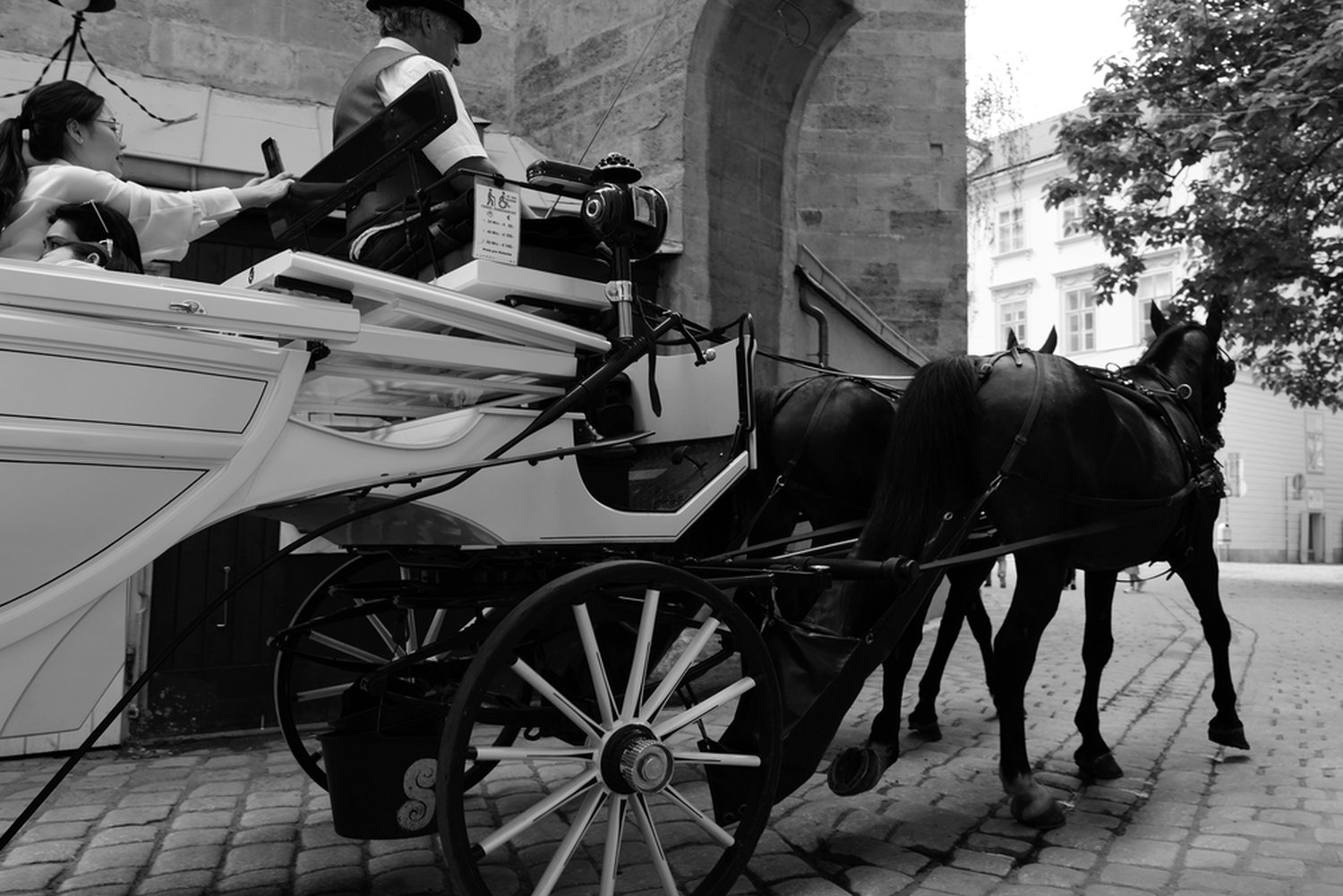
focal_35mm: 28
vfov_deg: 46.4
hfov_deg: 65.5
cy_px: 448
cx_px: 672
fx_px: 1045
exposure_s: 1/400
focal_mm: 28
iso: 400
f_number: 5
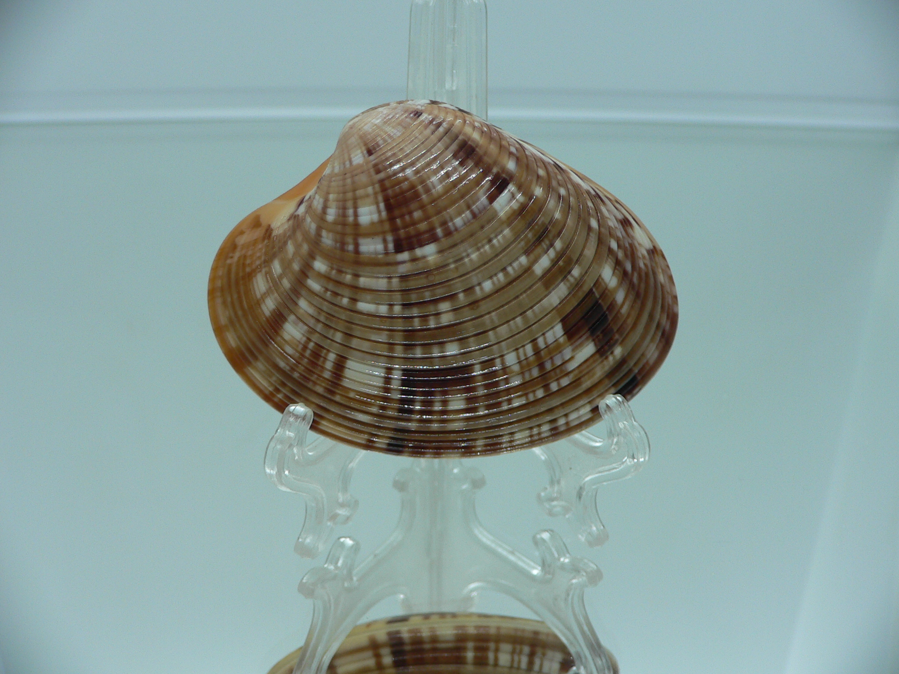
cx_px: 450
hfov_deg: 52.6
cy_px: 337
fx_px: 909
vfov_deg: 40.7
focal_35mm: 35
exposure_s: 1/60
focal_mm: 4.6
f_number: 2.8
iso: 80
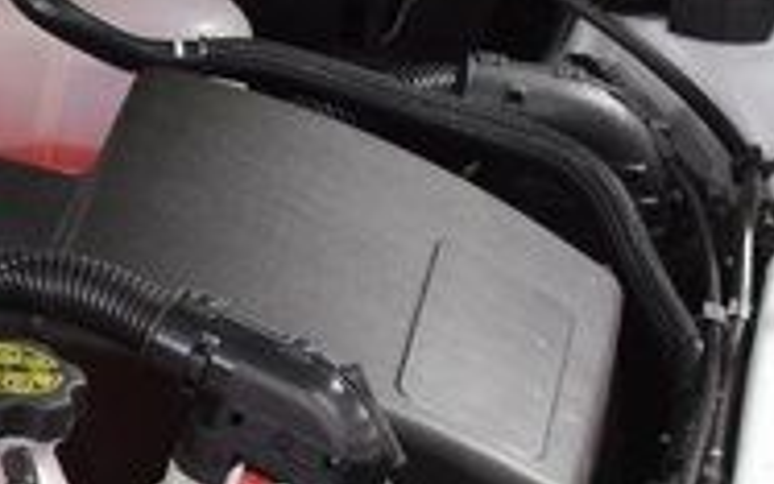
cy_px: 449
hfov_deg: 9.2
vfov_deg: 6.5
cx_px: -1196
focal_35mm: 201
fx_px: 4241
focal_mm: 24
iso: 1100
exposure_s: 1/15
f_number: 6.3
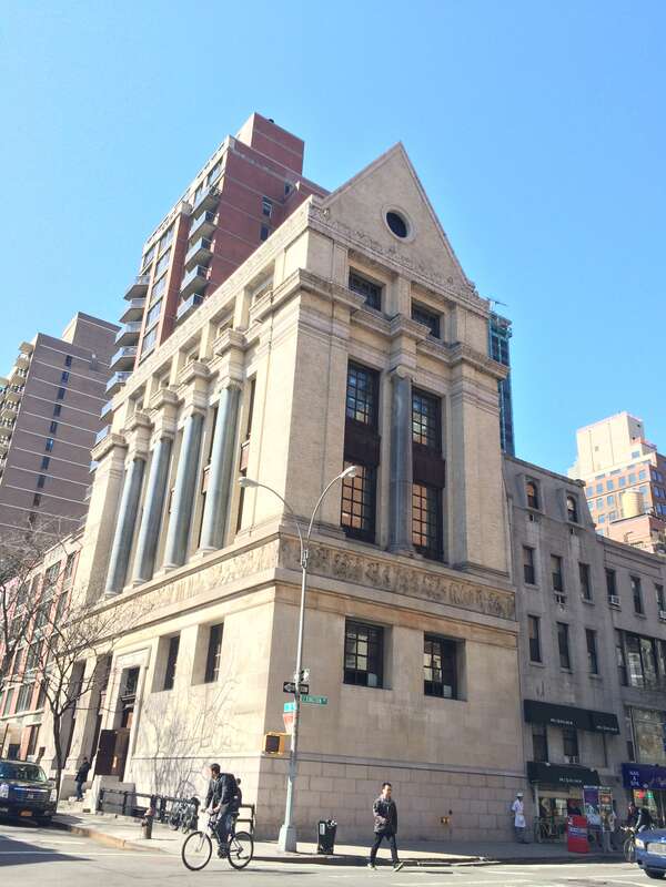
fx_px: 770
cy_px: 444
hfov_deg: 46.8
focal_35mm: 30
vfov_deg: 60.0
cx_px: 333
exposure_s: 1/720
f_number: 2.2
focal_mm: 4.12
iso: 32
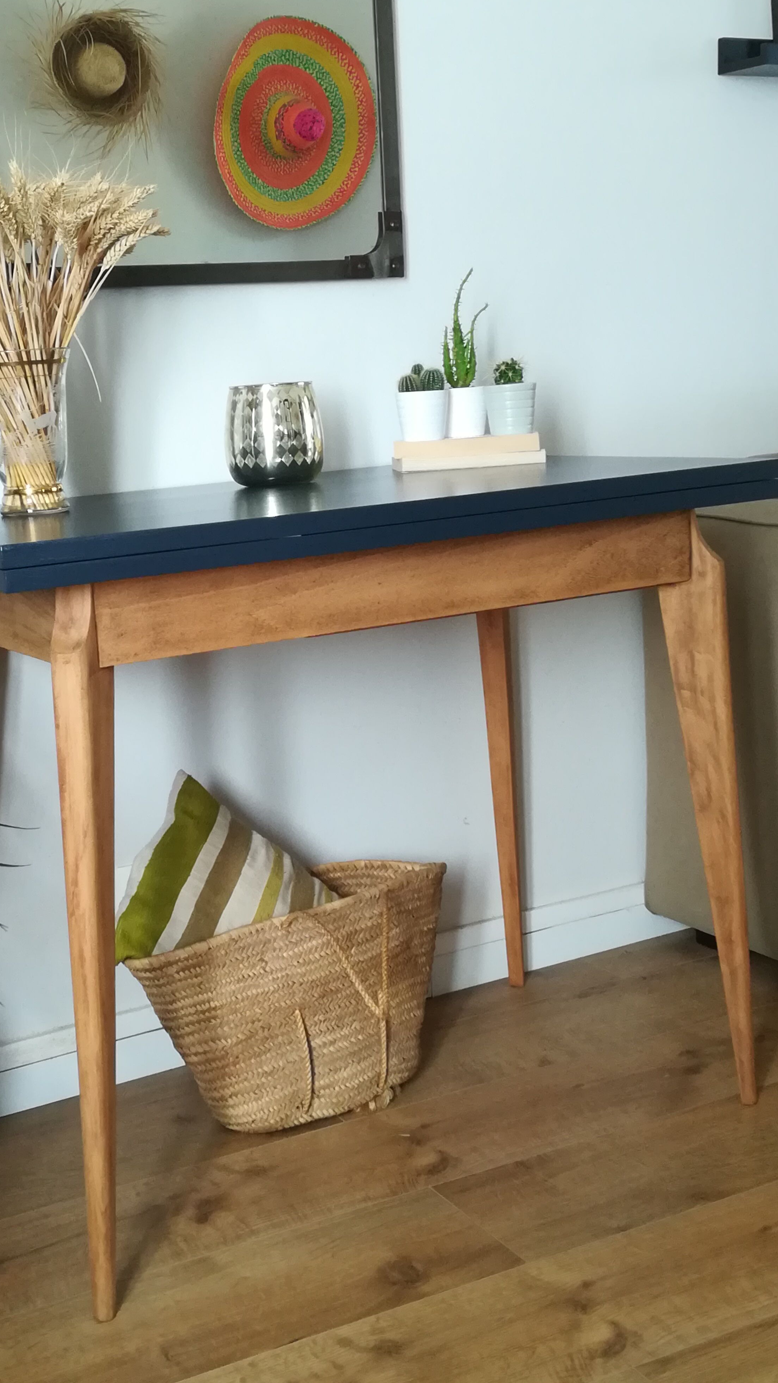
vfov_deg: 46.4
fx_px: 1613
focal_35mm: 44
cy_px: 689
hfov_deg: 27.0
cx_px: 287
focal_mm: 3.83
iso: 200
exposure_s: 1/33.3
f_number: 2.2
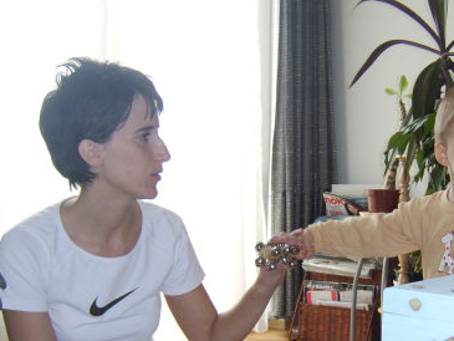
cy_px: 264
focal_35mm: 51
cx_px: 308
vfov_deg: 28.1
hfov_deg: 37.0
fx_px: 669
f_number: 2.7
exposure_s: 1/30
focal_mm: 8.13
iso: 141
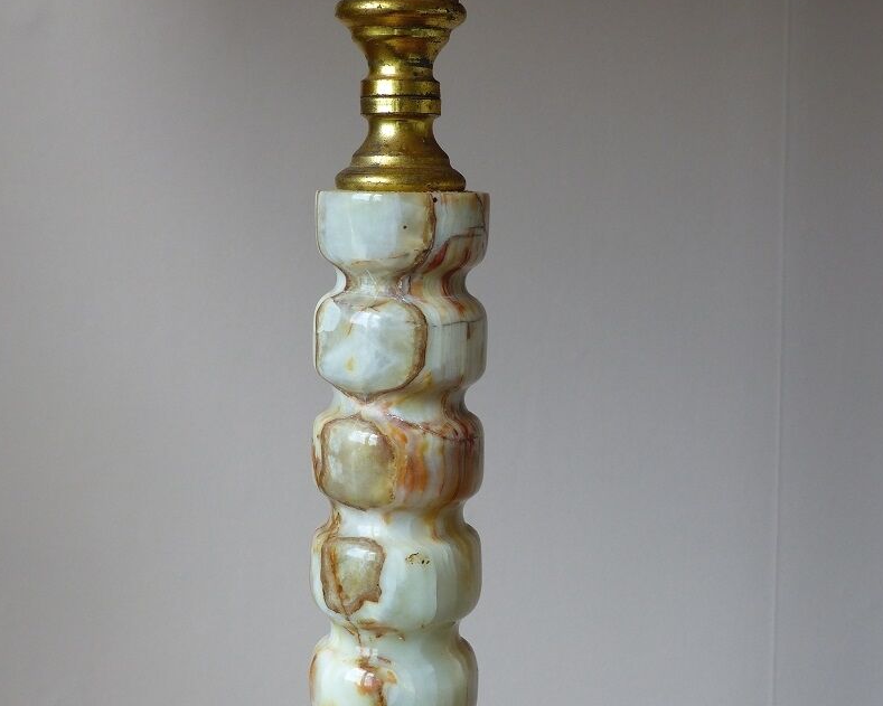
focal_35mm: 62
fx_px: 1620
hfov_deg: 30.5
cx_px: 441
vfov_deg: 24.6
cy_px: 407
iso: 100
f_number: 3.2
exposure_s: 1/125
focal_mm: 8.4
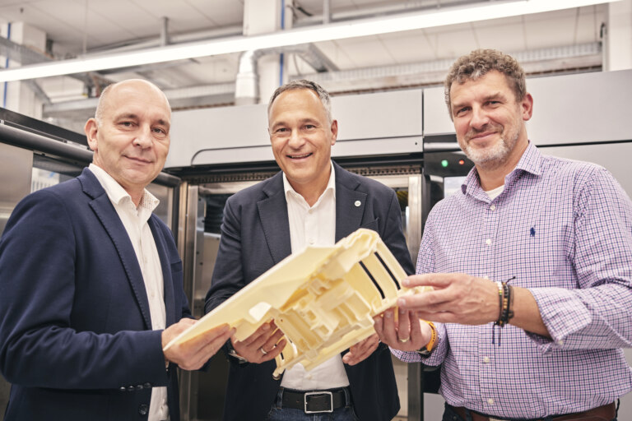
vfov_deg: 37.9
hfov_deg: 54.4
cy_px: 210
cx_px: 316
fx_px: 614
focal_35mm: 35
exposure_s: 1/80
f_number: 2.8
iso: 200
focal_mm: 35
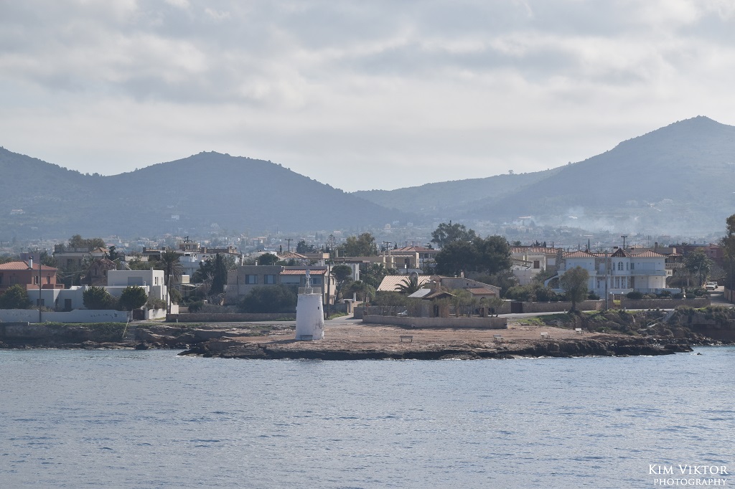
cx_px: 368
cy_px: 244
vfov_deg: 10.7
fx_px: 2602
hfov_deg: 16.1
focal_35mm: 128
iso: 200
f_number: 11
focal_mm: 85
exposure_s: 1/500
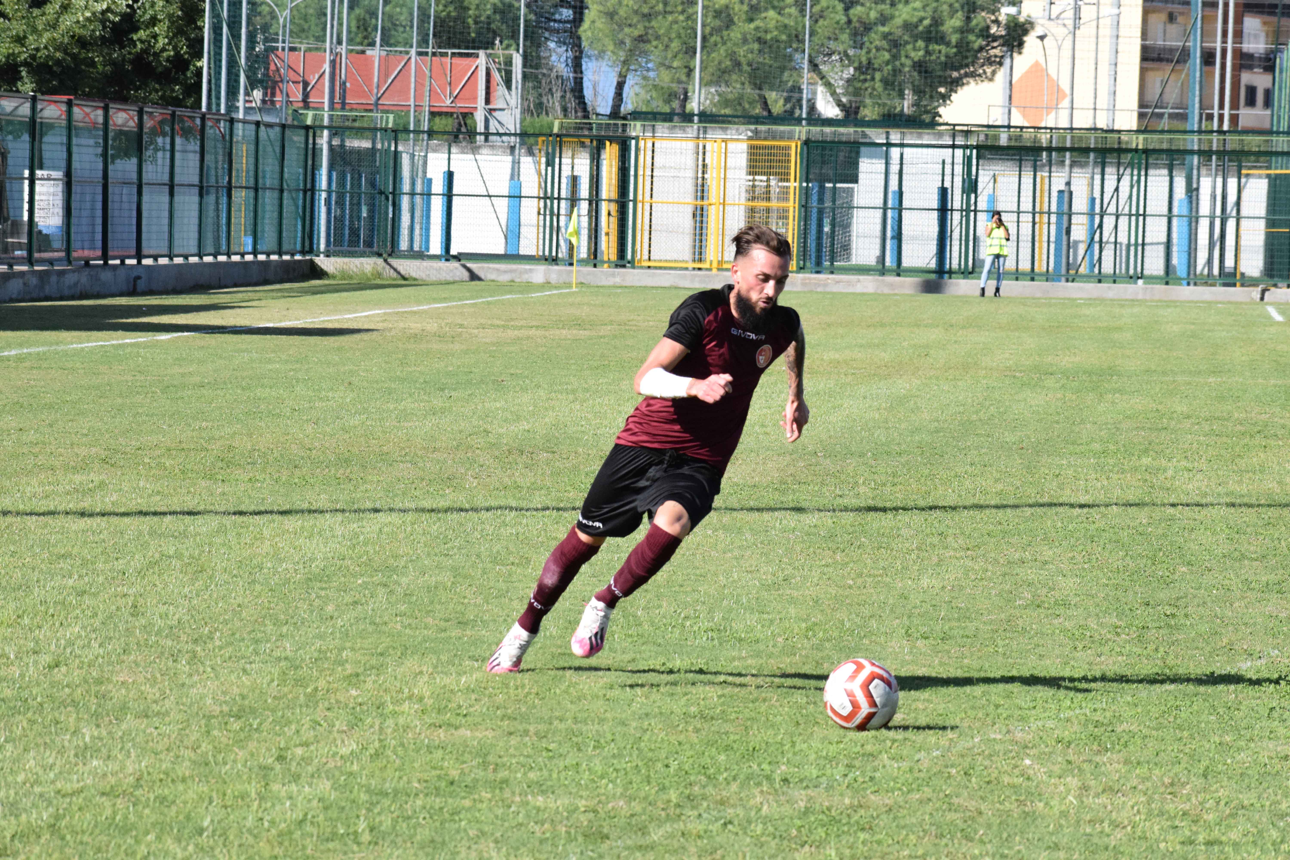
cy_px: 430
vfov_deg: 7.9
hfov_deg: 11.8
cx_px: 645
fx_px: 6235
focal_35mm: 174
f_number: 10
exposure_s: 1/4000
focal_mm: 116
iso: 3200
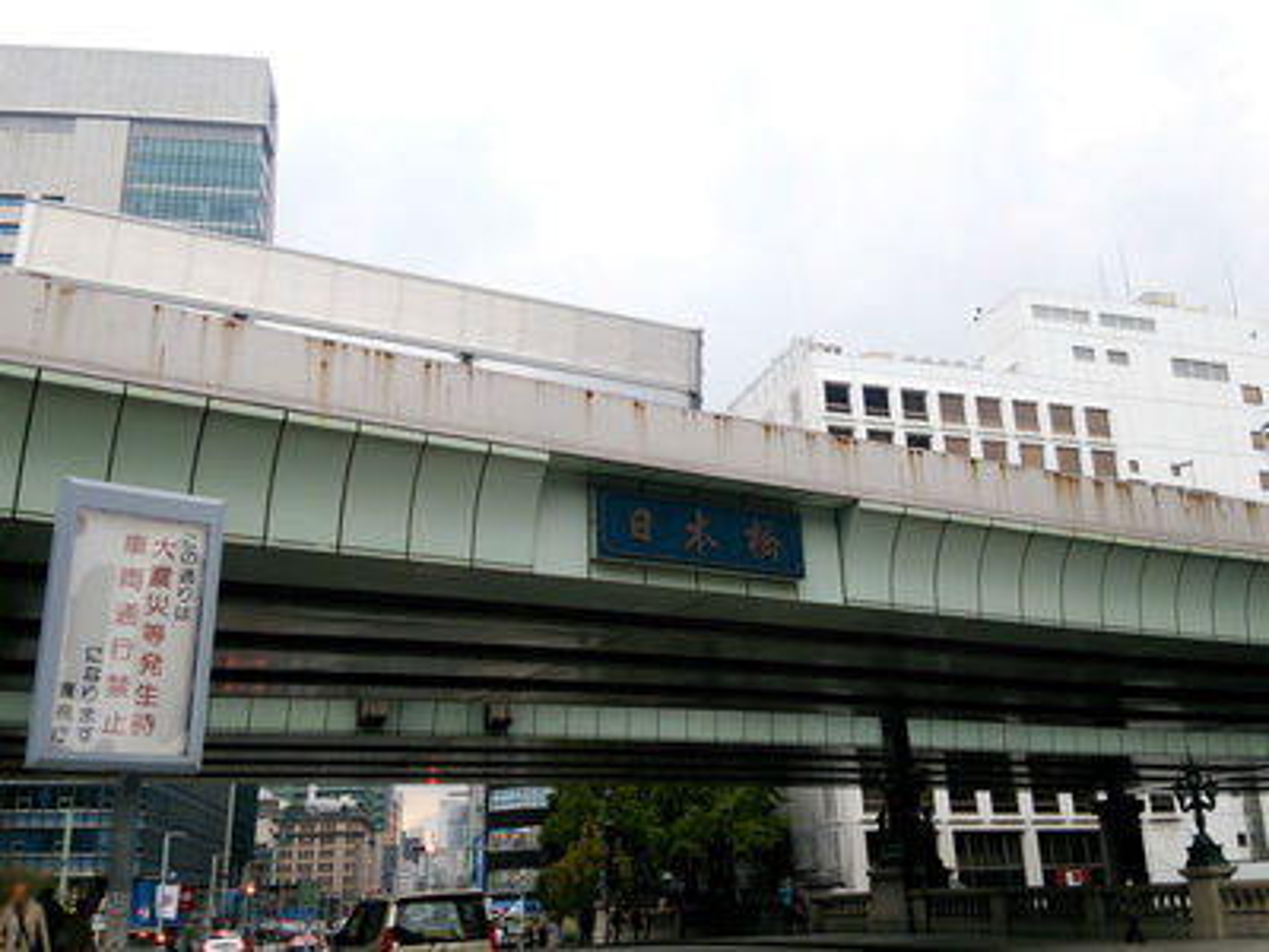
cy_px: 476
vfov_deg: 46.8
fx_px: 1100
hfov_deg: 60.0
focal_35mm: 30
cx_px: 634
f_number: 1.94
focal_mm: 4.06
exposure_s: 1/194
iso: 40
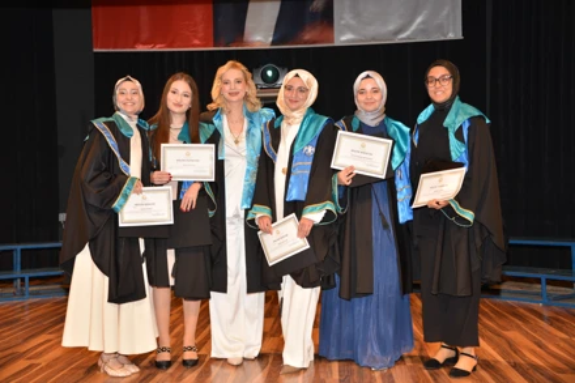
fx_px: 766
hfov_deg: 41.1
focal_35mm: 48
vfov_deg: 28.1
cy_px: 192
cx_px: 288
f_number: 4.2
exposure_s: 1/60
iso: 280
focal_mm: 48
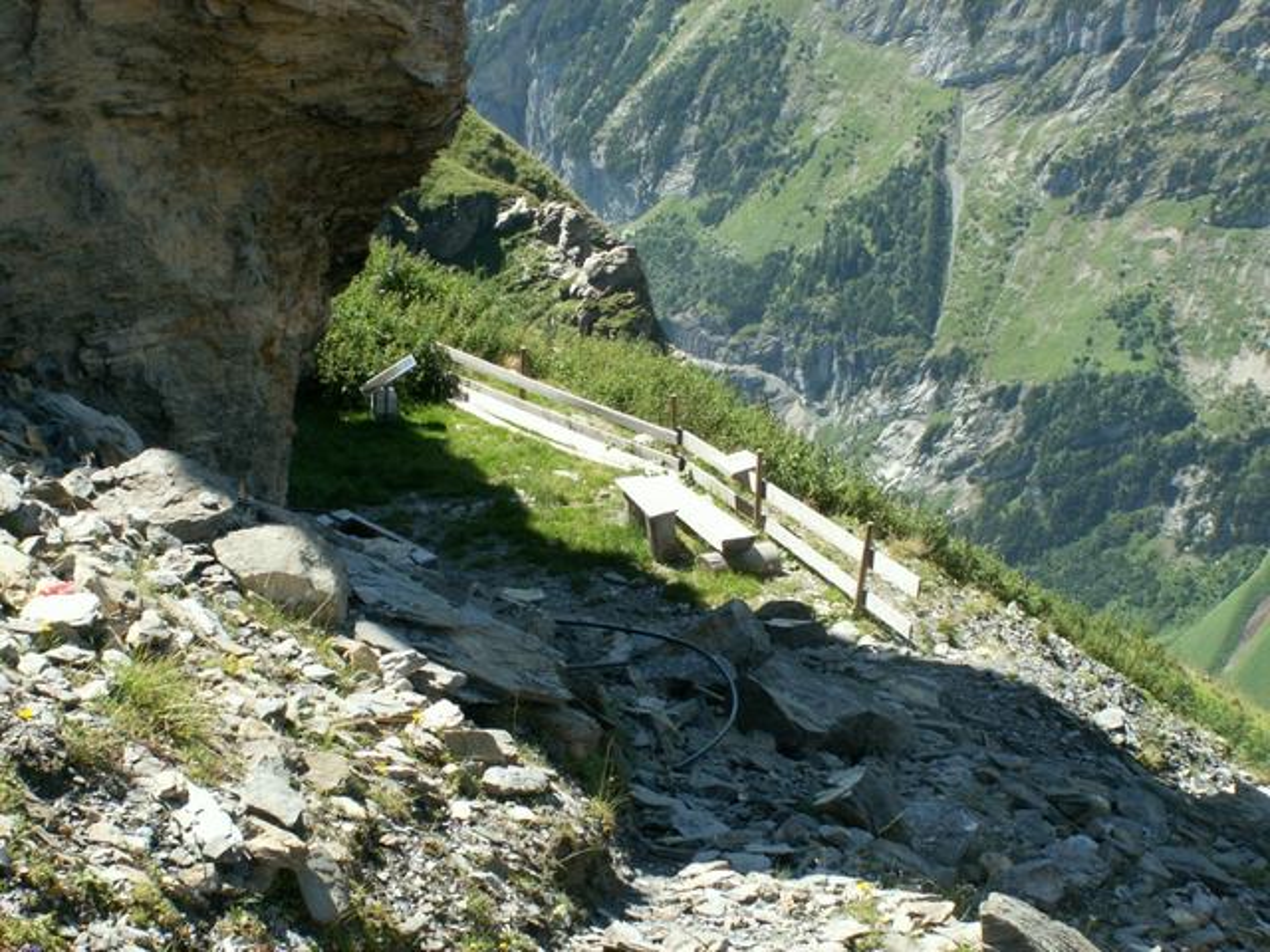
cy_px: 476
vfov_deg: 19.6
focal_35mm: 75
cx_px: 635
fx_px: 2752
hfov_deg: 26.0
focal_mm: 12.49
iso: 50
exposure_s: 1/100
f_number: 5.6
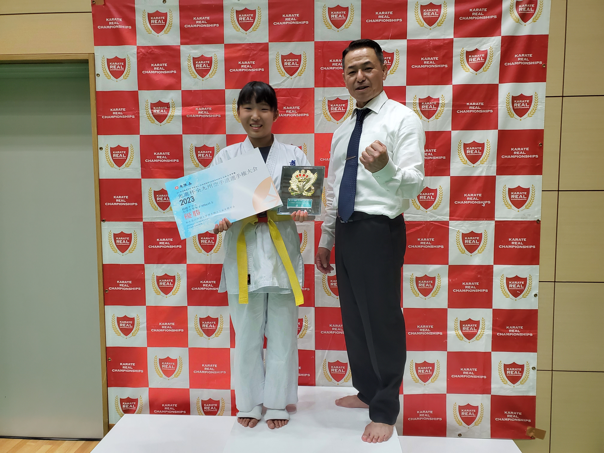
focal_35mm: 26
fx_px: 454
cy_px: 226
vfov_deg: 53.1
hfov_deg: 67.3
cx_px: 302
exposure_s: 1/40
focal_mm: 4.3
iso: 320
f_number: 2.4
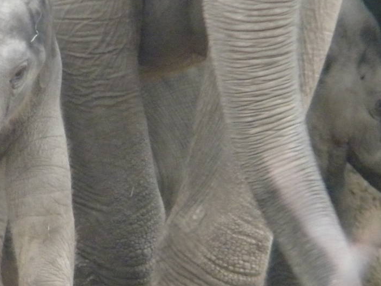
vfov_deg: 1.6
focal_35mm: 939
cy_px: 156
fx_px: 10337
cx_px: 15
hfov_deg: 2.1
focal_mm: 75
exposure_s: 1/89.1
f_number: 5.4
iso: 800
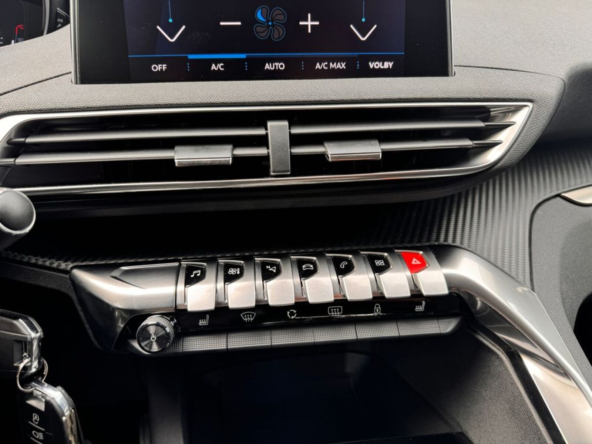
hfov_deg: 71.6
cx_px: 296
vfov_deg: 56.8
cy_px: 222
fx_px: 410
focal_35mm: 24
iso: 64
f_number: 1.78
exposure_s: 1/121
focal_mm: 6.76
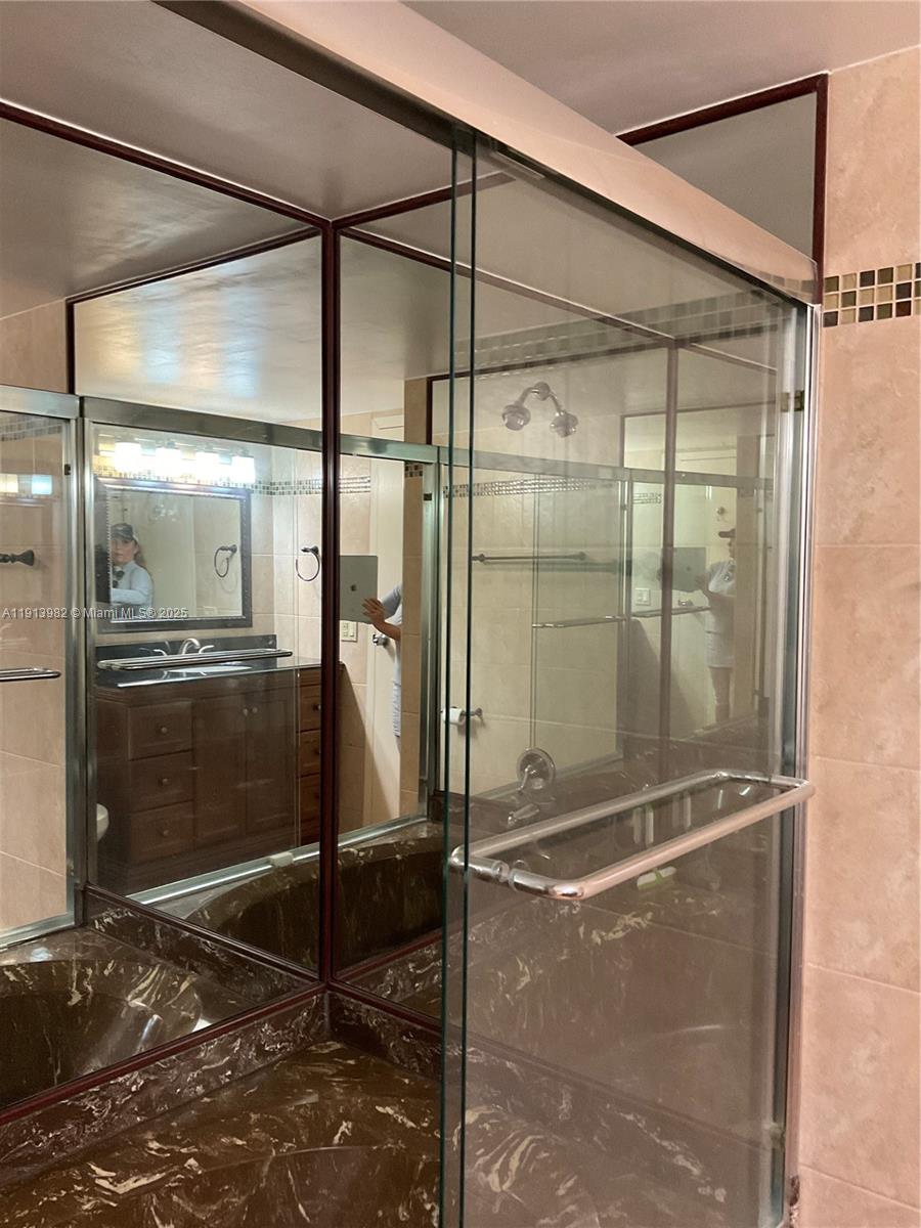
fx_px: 1029
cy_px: 614
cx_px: 460
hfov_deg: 48.2
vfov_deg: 61.7
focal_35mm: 29
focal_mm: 3
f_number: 1.8
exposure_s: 1/60
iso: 200
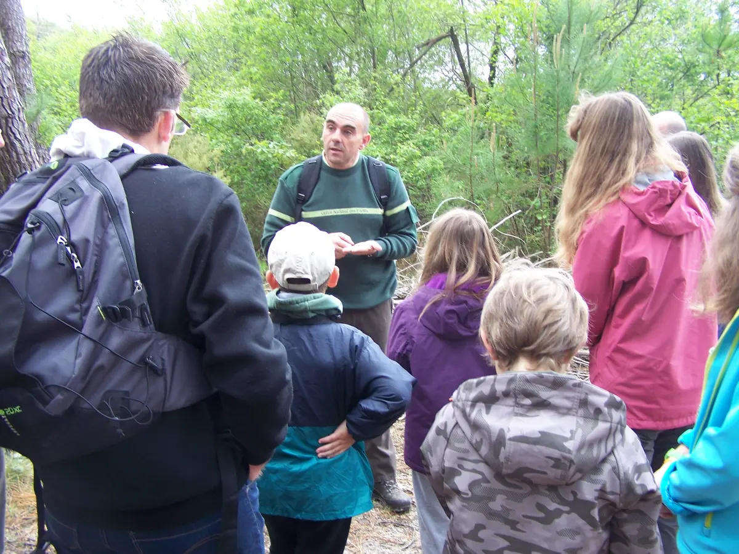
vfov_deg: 37.7
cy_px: 277
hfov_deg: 49.0
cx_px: 370
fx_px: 811
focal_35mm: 38
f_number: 2.8
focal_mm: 6.3
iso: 80
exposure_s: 1/30
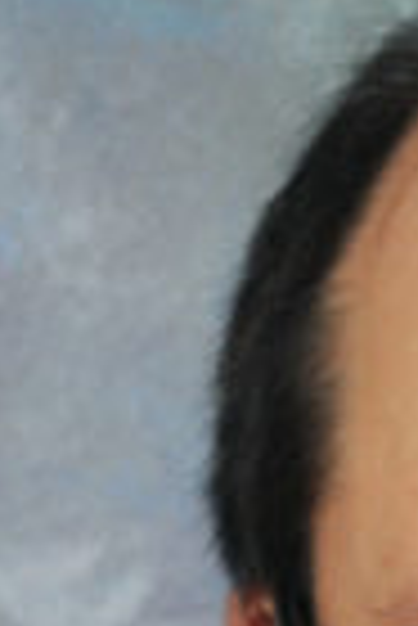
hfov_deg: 1.9
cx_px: 946
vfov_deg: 2.8
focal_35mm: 737
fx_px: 12803
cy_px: 1504
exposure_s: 1/100
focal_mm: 100
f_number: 18
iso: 400
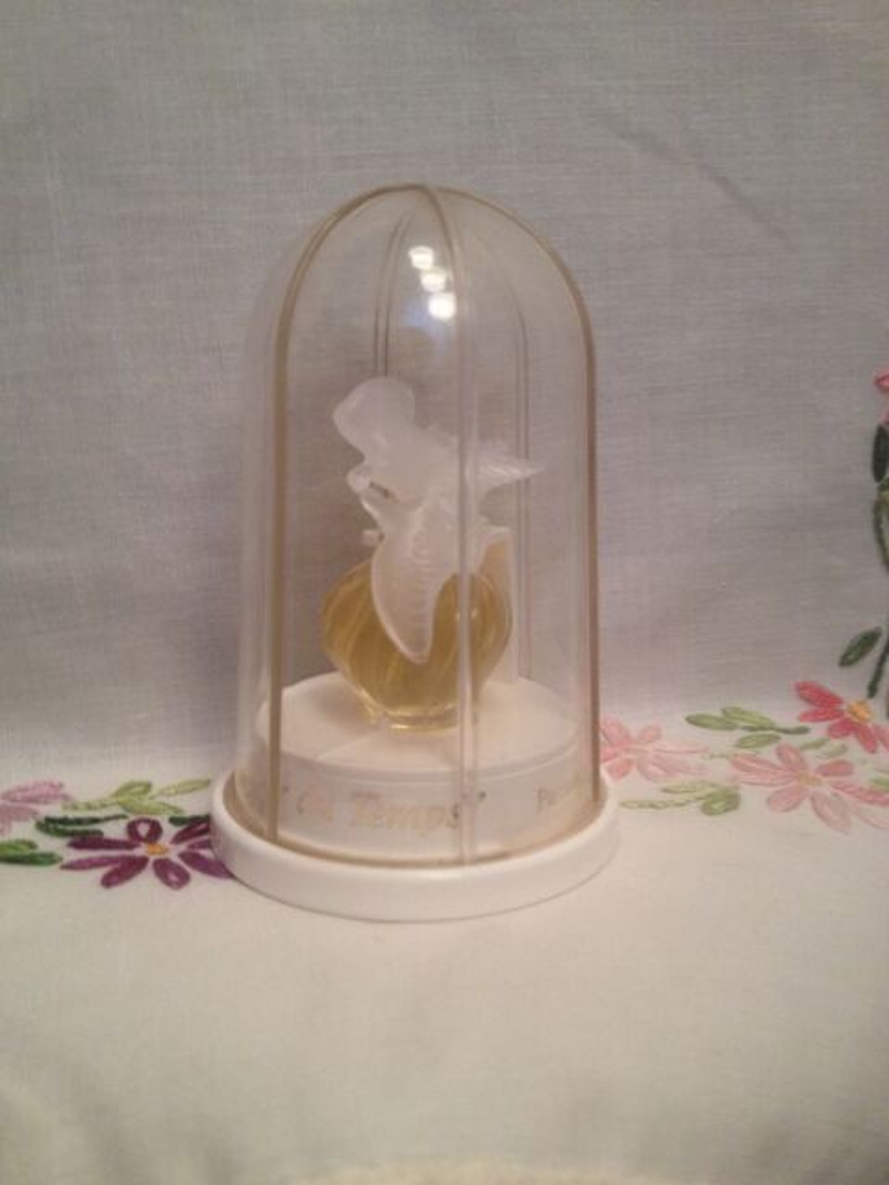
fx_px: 1198
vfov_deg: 52.6
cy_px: 592
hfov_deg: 40.7
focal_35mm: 35
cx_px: 444
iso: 125
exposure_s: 1/20
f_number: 2.4
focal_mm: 4.28
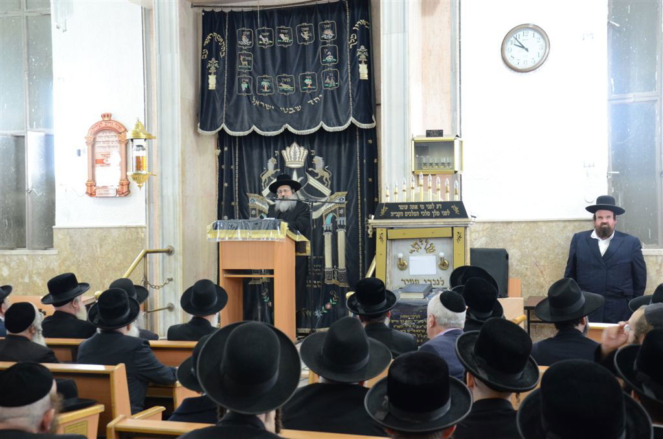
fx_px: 937
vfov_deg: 26.4
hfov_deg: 39.0
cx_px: 332
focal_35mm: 51
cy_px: 220
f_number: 5.6
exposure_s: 1/30
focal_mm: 34
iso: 1600
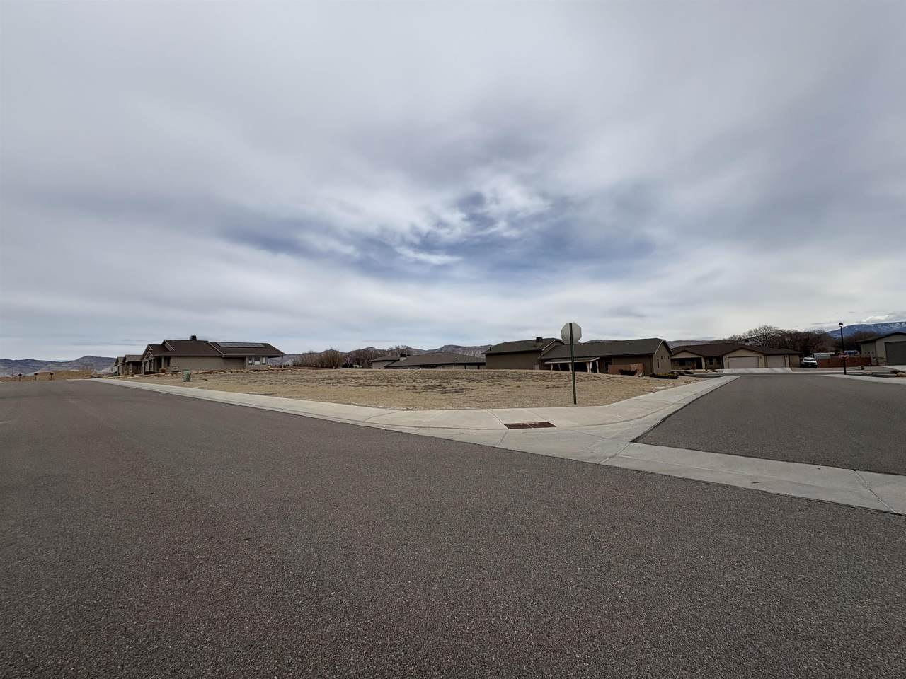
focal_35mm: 14
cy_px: 340
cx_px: 453
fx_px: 366
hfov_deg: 102.1
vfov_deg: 85.7
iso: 50
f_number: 2.2
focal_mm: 2.22
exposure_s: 1/3546
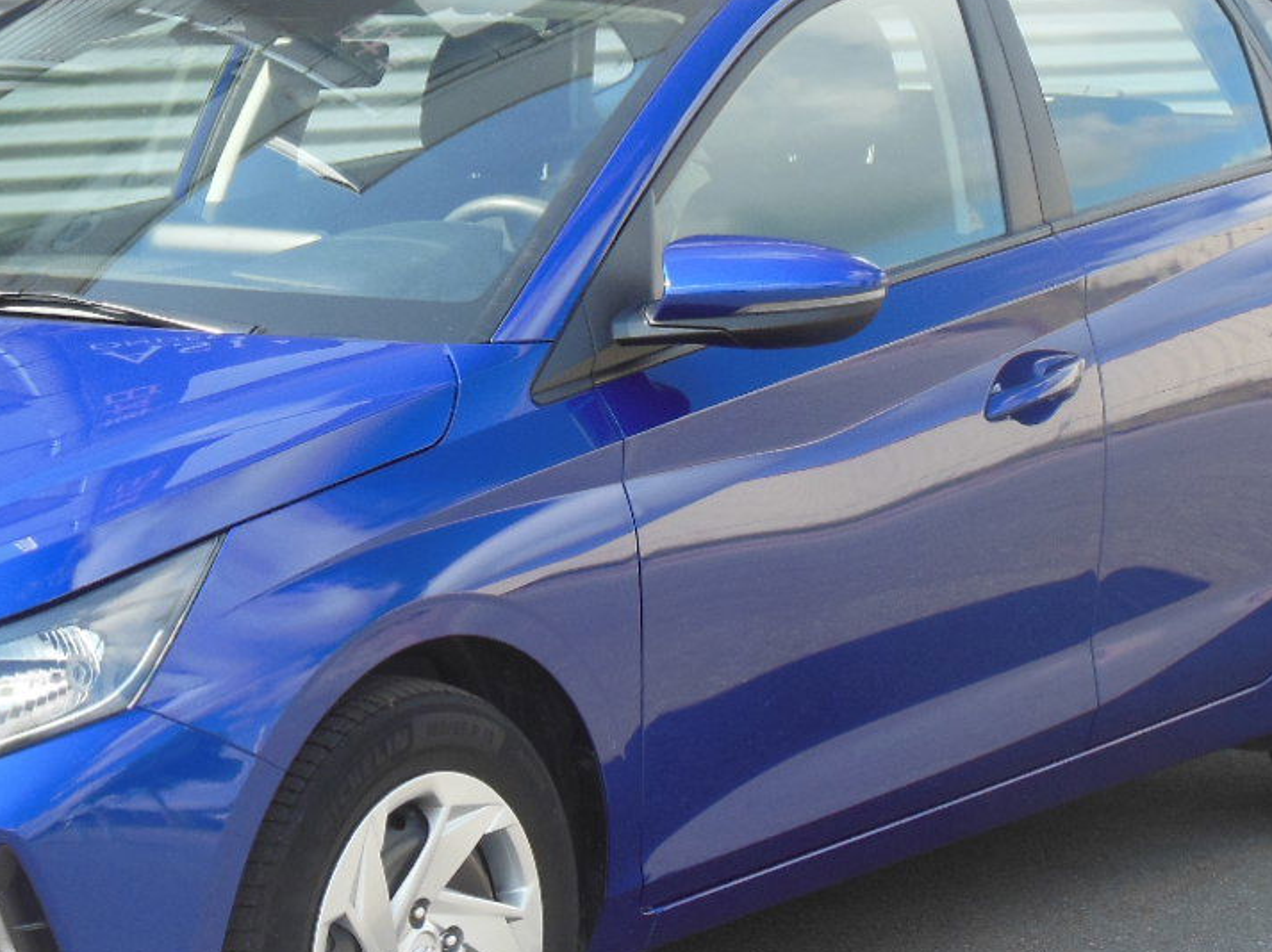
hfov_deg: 15.4
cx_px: 364
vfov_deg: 11.6
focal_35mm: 128
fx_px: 4701
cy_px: 435
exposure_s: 1/250
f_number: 4.1
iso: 125
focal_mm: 10.2
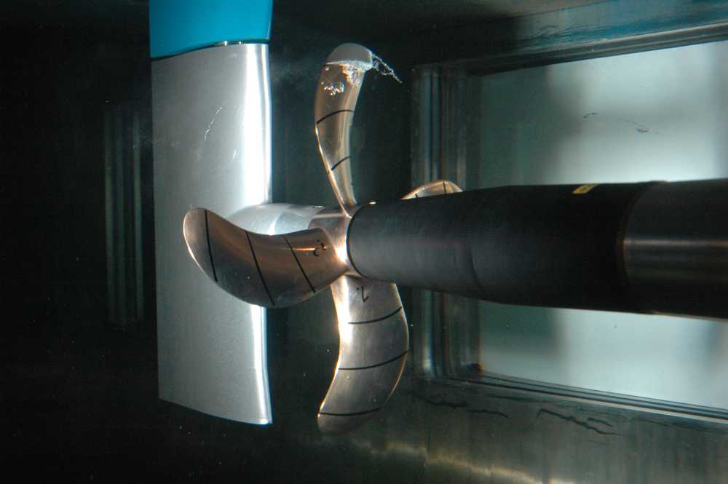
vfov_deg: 25.7
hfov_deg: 37.9
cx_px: 364
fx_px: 1061
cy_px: 242
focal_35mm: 52
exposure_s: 1/60
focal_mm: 35
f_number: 9
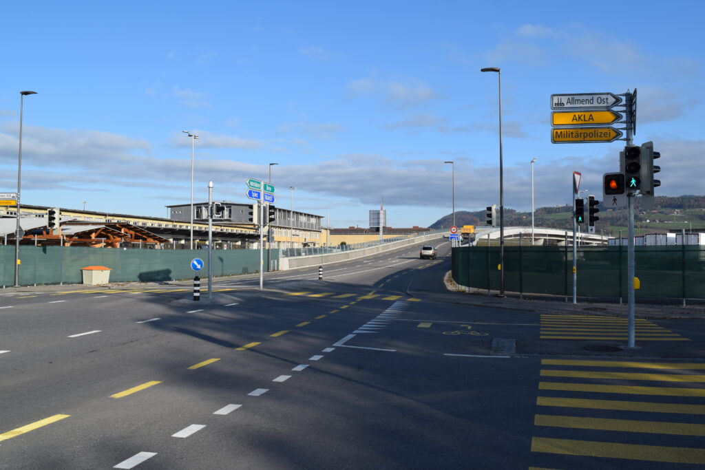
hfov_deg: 53.1
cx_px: 352
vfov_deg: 36.9
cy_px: 235
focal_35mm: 36
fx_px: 705
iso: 200
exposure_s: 1/400
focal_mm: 24
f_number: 10
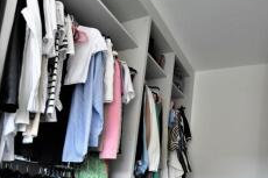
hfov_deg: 60.3
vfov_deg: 38.7
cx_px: 143
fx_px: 231
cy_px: 167
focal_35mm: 31
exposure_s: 1/250
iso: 720
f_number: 3.5
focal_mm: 10
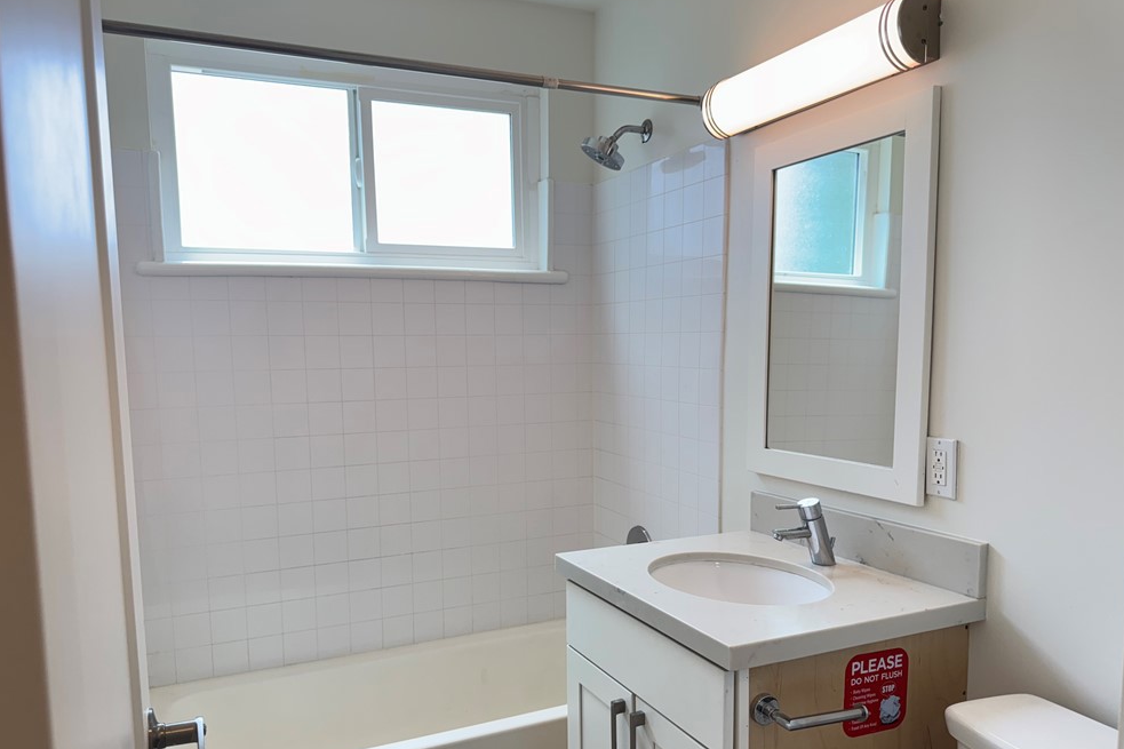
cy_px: 429
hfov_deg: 69.4
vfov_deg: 49.4
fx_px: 812
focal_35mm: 26
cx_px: 547
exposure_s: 1/175
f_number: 1.78
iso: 80
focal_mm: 6.76
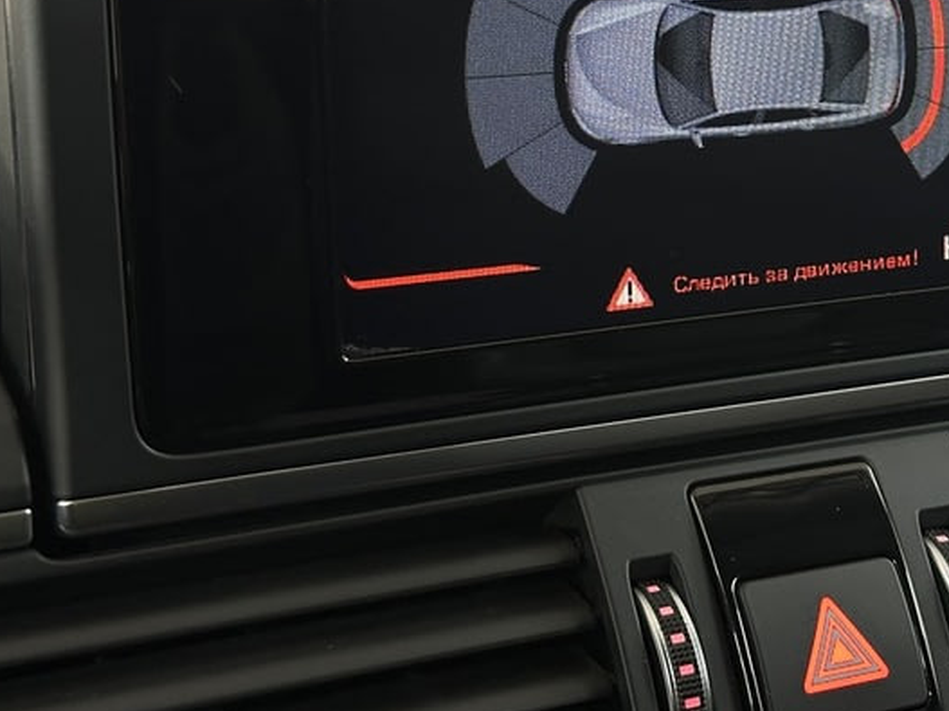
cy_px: 177
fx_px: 2248
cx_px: 673
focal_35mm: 82
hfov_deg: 23.7
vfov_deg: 17.9
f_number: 1.78
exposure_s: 1/33
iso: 400
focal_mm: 6.86
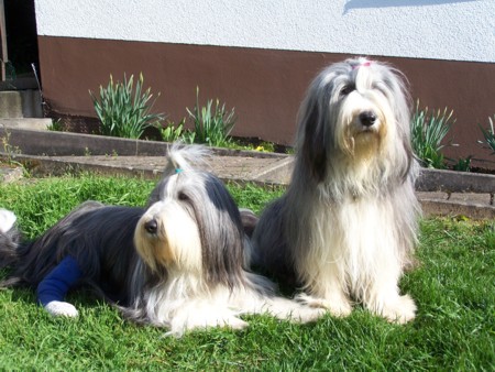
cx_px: 248
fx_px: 844
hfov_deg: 32.7
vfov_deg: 24.8
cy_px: 186
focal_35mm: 59
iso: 80
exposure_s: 1/500
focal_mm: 9.8
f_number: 3.1
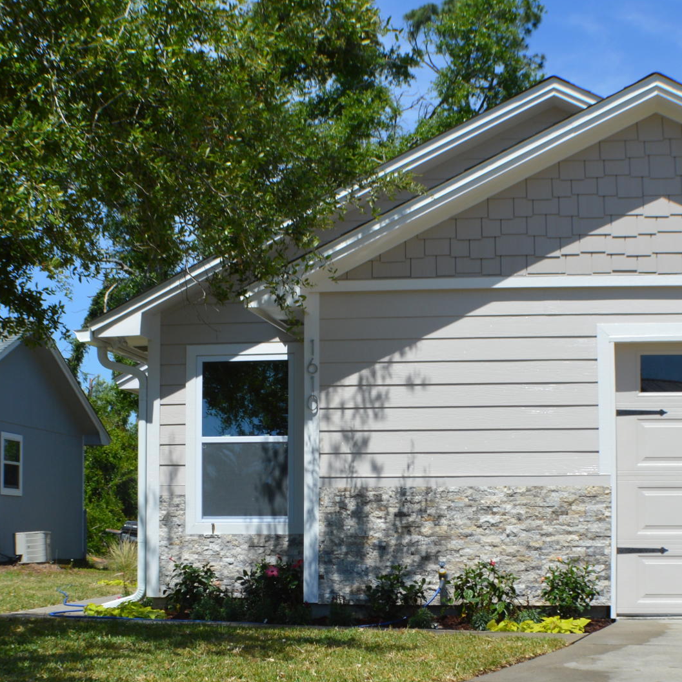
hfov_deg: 18.5
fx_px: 2095
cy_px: 500
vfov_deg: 18.4
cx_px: 301
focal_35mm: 94
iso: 100
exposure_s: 1/250
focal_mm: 26
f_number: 8
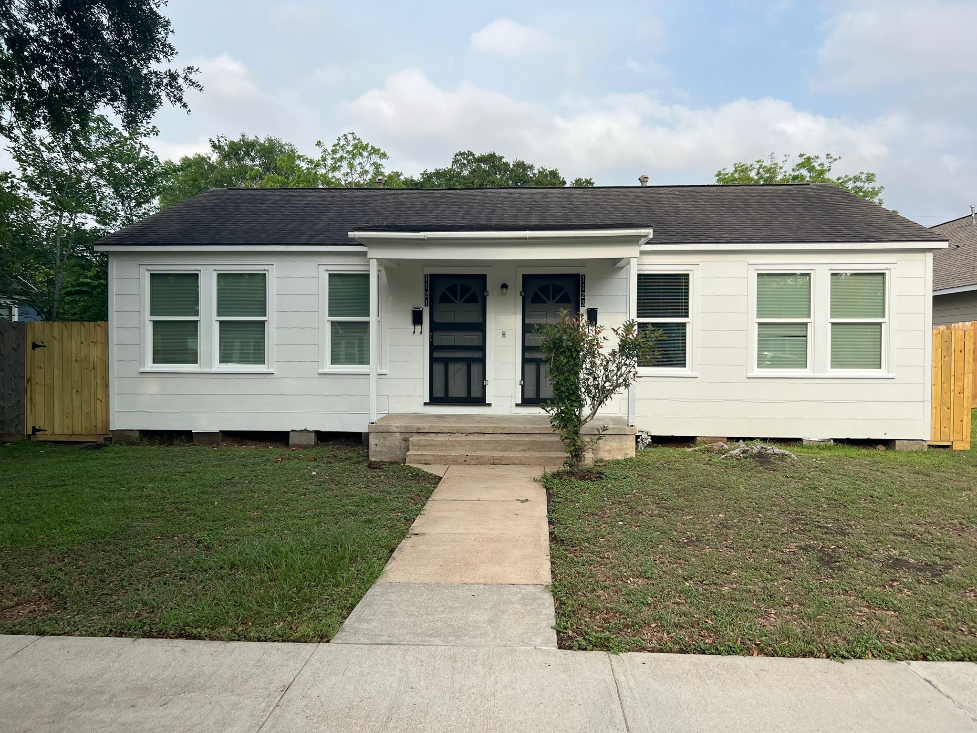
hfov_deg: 67.3
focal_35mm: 26
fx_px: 734
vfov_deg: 53.1
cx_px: 488
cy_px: 366
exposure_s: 1/2915
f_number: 1.5
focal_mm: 5.7
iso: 50
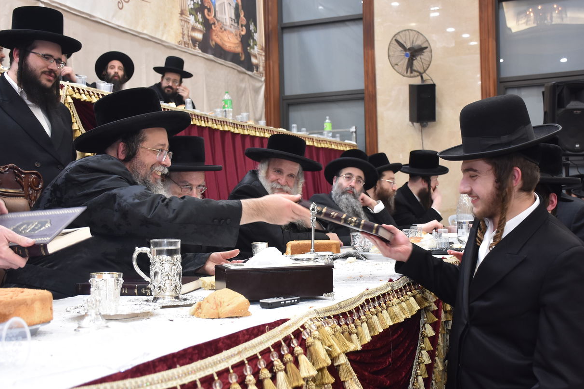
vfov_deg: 29.9
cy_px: 200
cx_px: 307
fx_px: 730
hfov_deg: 43.6
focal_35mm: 45
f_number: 5.6
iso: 1000
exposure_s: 1/60
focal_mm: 26
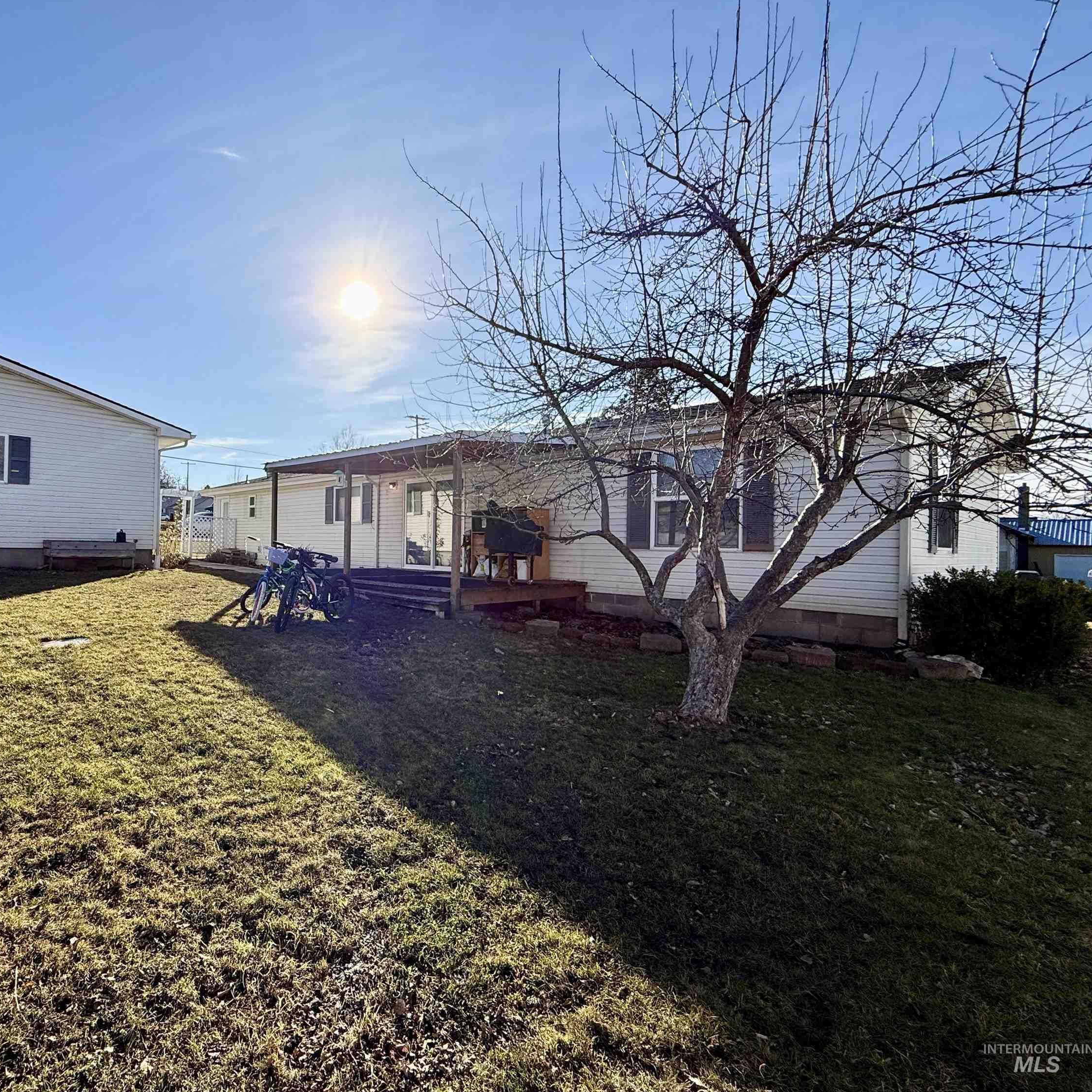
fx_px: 607
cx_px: 346
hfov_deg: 80.6
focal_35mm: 17
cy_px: 537
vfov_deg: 84.0
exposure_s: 1/2841
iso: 64
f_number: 2.2
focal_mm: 2.22
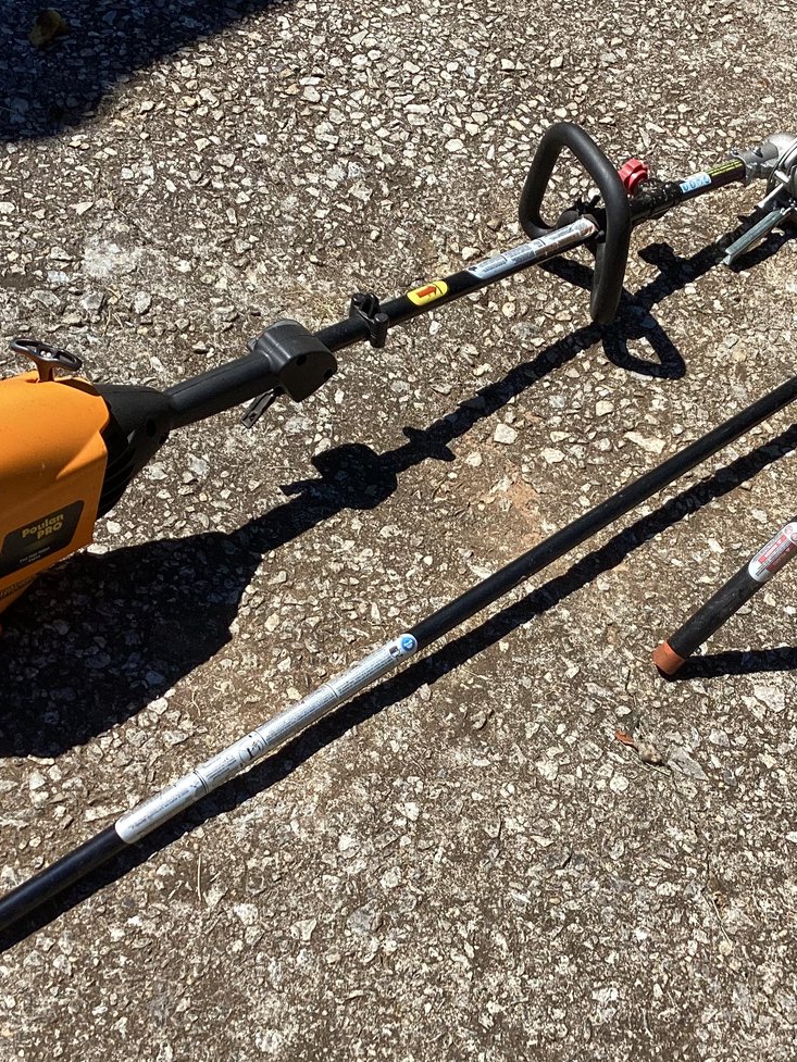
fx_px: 1473
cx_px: 482
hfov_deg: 30.2
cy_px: 529
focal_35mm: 48
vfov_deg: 39.7
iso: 25
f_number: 2.4
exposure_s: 1/1253
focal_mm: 3.3
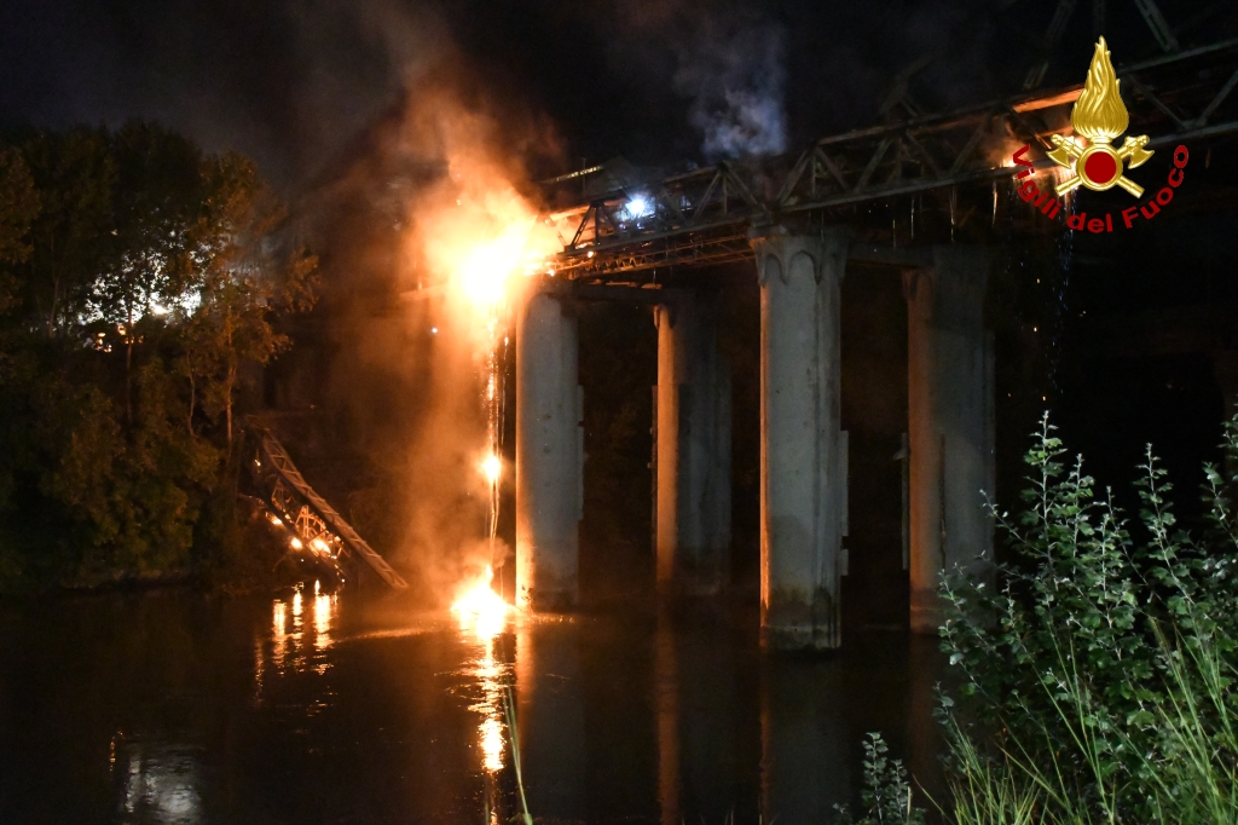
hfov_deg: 49.6
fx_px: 1341
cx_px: 619
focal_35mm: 39
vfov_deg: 34.2
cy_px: 412
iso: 25600
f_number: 4.5
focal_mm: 26
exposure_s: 1/50
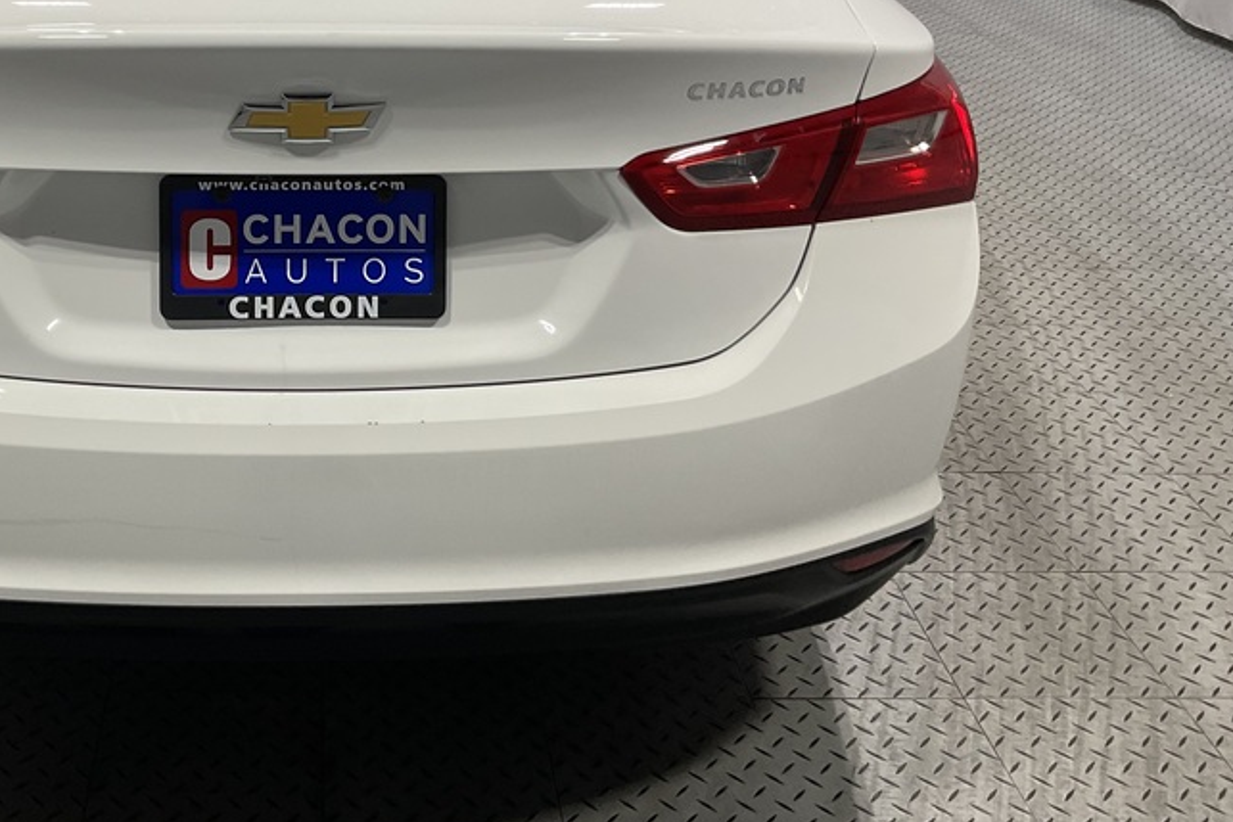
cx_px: 318
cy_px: 157
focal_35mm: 45
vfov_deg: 29.2
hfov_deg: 42.4
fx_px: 1541
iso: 50
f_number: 1.8
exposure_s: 1/120
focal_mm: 3
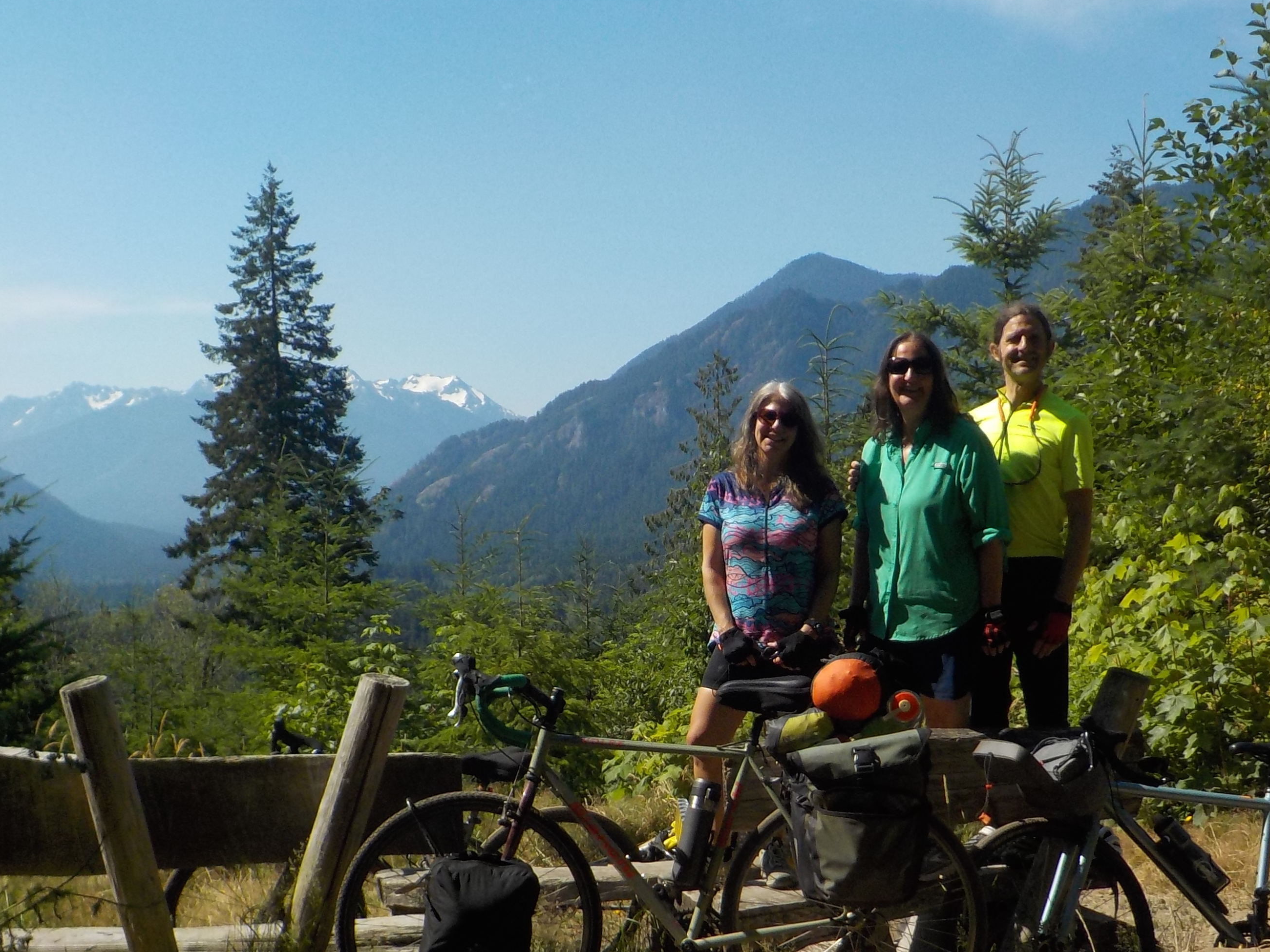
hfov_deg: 39.6
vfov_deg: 30.0
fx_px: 1761
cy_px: 642
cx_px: 679
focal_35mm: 48
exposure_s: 1/1250
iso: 125
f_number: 3.3
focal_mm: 4.1
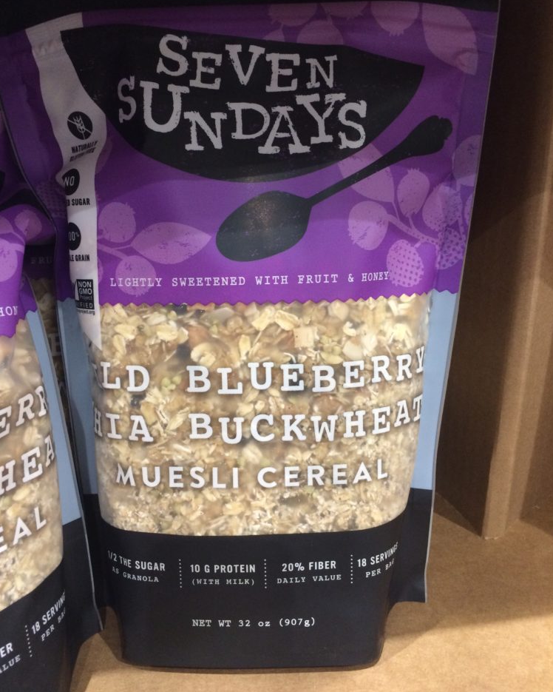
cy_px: 315
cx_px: 272
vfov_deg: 57.1
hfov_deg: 47.1
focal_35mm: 31
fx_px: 634
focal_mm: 4.15
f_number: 2.2
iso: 250
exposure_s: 1/33
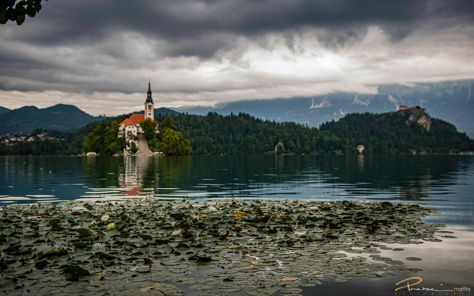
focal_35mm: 38
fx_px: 491
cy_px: 140
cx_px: 236
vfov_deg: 33.6
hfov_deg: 51.5
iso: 100
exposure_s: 1/320
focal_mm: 25
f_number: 1.8
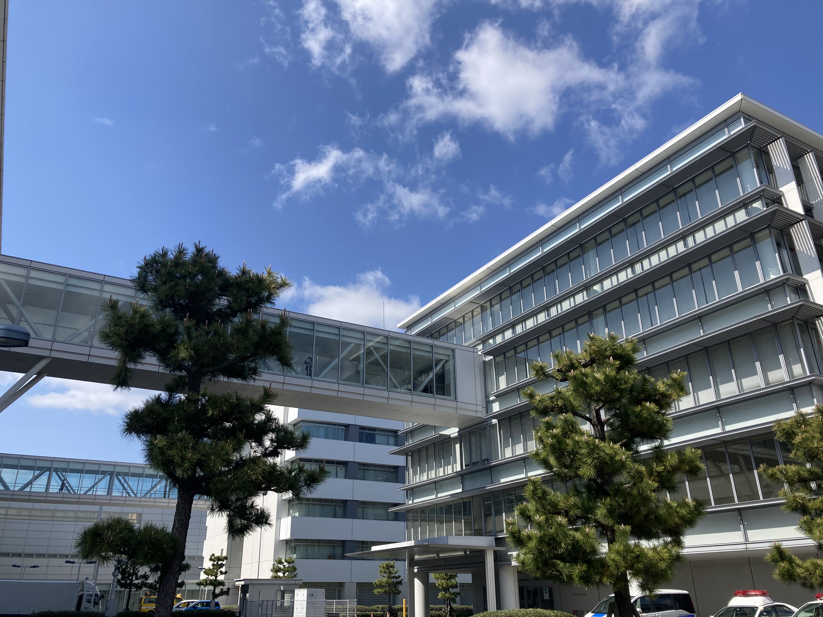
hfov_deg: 63.4
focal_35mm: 28
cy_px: 308
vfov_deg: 49.7
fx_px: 666
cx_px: 412
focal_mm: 3.99
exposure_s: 1/2024
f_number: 1.8
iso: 20
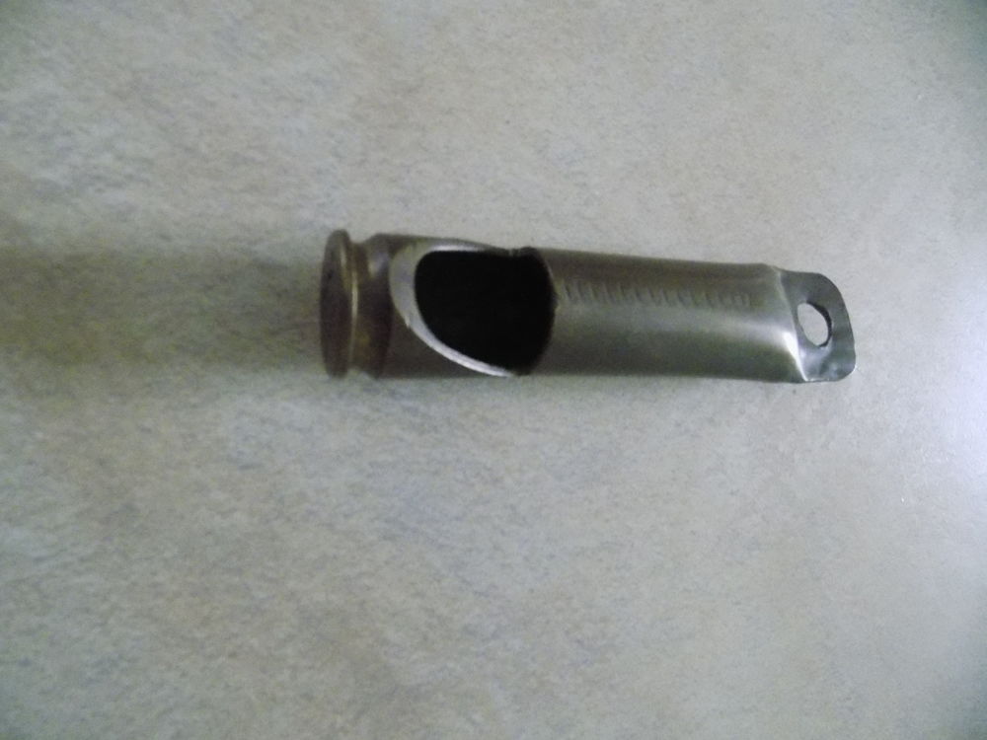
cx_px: 494
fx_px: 656
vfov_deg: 58.9
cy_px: 370
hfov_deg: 73.9
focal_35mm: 23
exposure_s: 1/40
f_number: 3.1
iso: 1600
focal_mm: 4
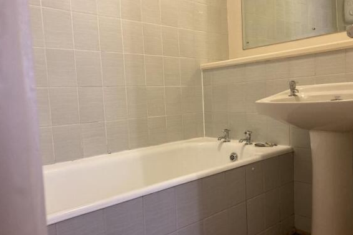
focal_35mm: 30
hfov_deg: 61.9
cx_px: 179
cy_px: 126
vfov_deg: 43.6
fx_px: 294
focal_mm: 3.99
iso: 250
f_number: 1.8
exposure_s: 1/50
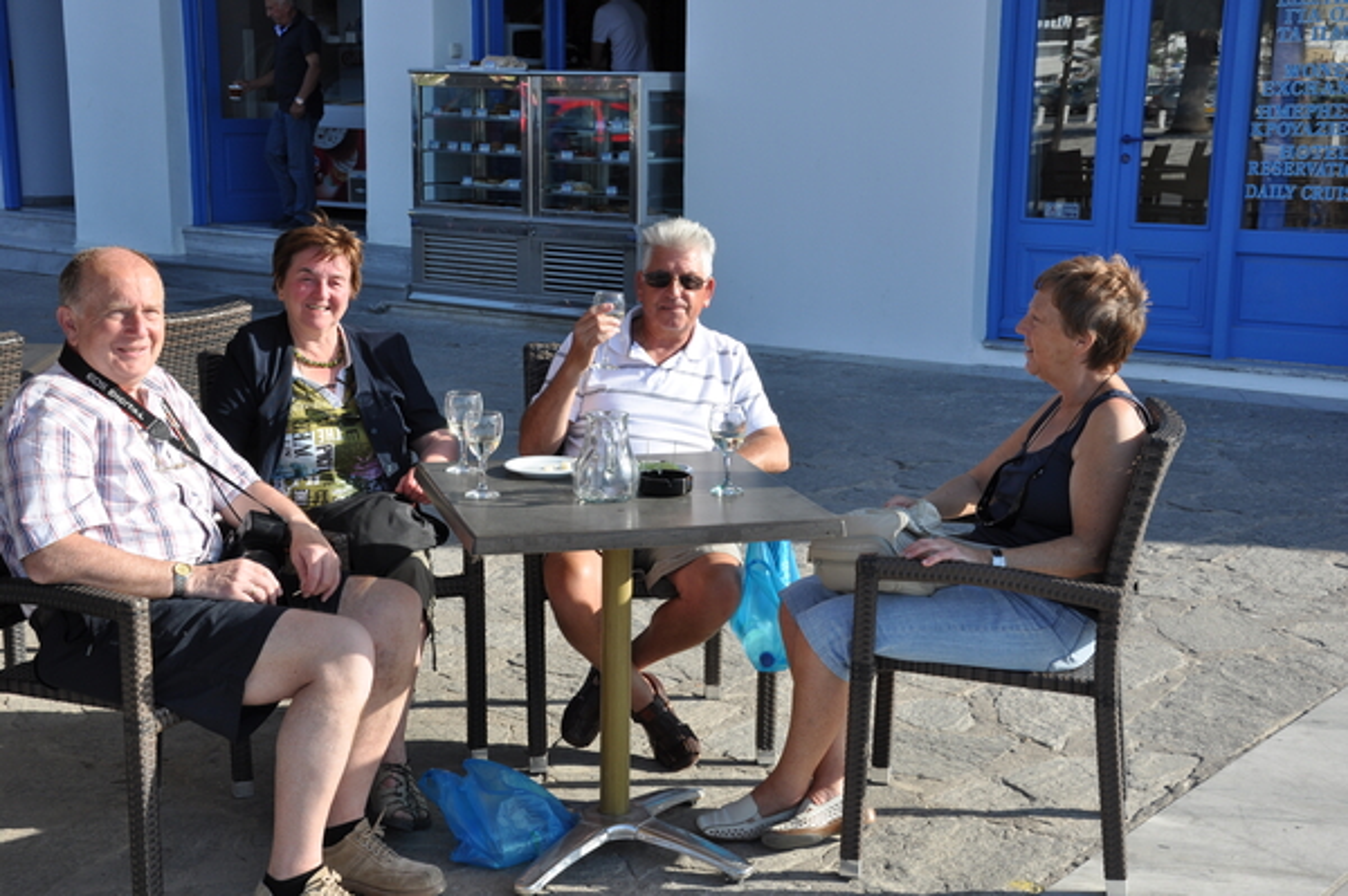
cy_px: 448
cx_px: 674
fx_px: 1964
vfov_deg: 25.7
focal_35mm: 52
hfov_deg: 37.9
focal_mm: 35
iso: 200
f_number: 9
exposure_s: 1/320
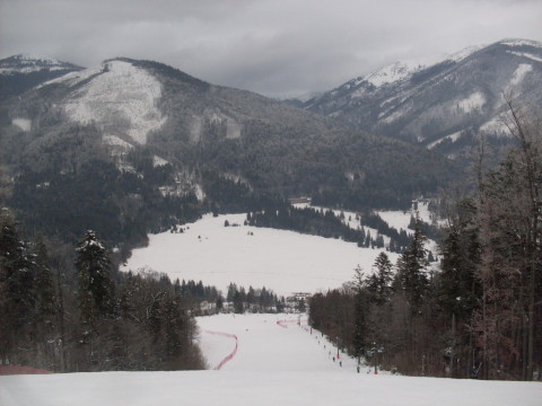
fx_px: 595
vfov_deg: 37.7
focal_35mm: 38
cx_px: 271
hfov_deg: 49.0
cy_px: 203
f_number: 2.8
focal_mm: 6.3
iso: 80
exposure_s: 1/350
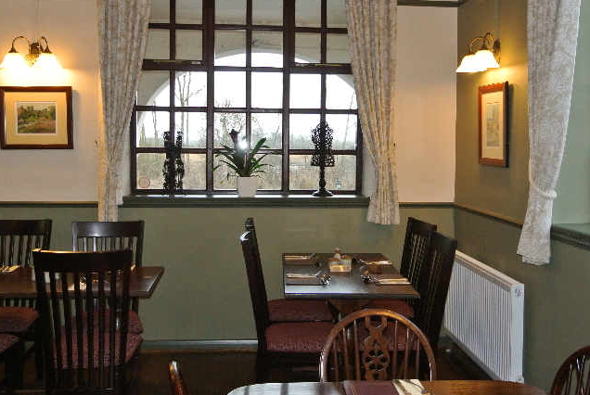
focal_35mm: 39
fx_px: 640
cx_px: 301
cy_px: 160
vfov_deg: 34.2
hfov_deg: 49.5
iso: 720
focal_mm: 11.5
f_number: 5.3
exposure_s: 1/60
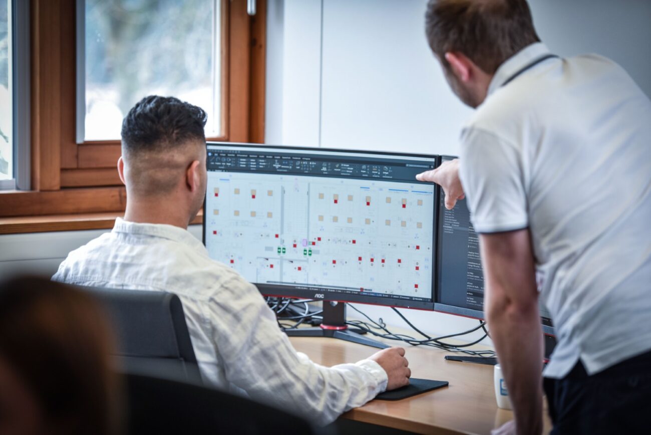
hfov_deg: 15.8
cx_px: 326
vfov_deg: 10.6
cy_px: 218
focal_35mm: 130
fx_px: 2352
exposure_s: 1/100
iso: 200
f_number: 2.8
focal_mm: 130
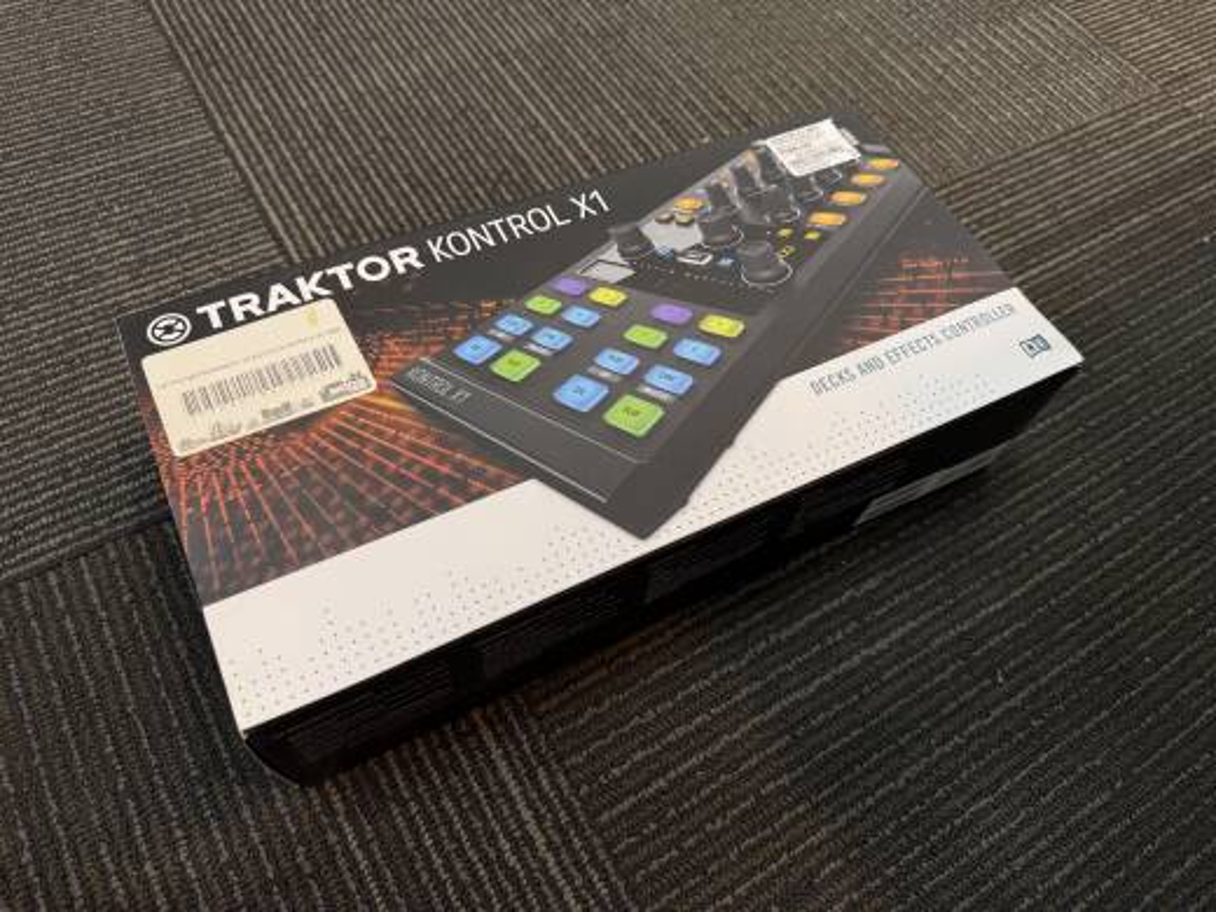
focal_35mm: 24
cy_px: 456
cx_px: 608
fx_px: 843
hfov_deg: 71.6
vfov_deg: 56.8
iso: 64
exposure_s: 1/120
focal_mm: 6.76
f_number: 1.78
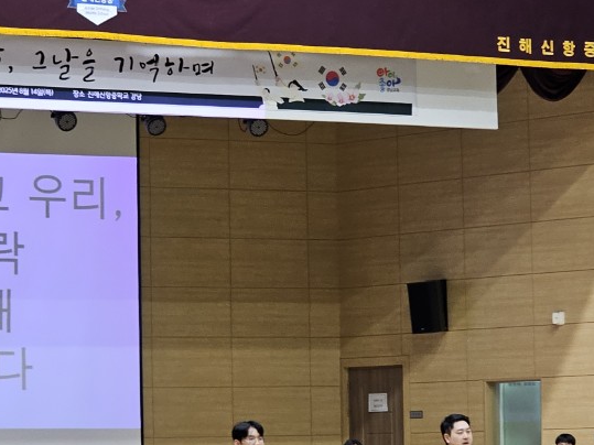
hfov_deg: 12.0
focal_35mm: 164
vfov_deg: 9.0
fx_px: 2814
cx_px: 341
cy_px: 341
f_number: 2.4
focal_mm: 7.9
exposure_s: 1/30
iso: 250
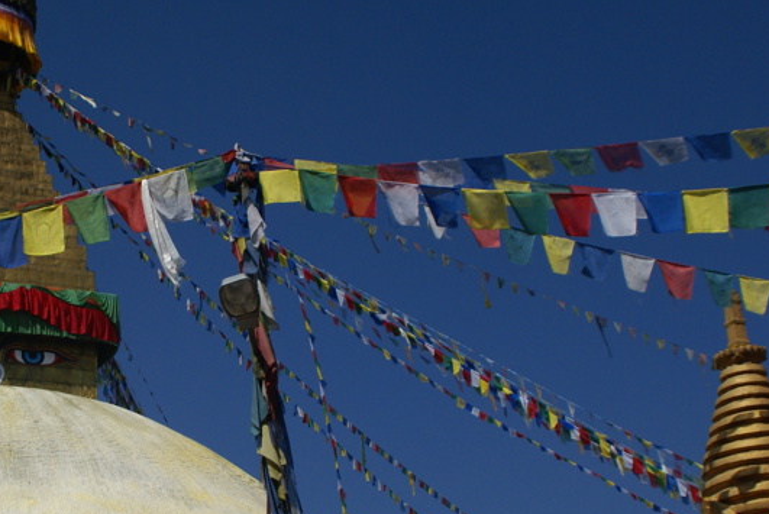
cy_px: 332
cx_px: 161
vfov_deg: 16.9
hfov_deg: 24.7
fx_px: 1732
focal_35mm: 81
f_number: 13
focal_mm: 28
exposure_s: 1/1000
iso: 200
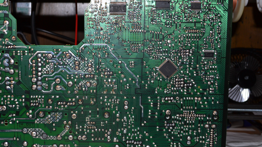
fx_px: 382
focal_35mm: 55
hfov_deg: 37.5
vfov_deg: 21.8
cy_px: 77
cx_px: 91
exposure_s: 1/60
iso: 100
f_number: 8
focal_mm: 26
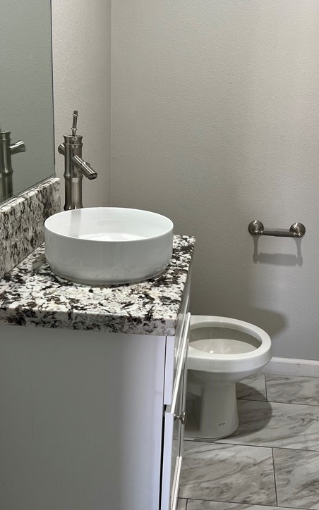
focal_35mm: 39
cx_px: 210
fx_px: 543
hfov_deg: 32.5
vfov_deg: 50.2
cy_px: 218
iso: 64
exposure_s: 1/60
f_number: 1.5
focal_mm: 5.7
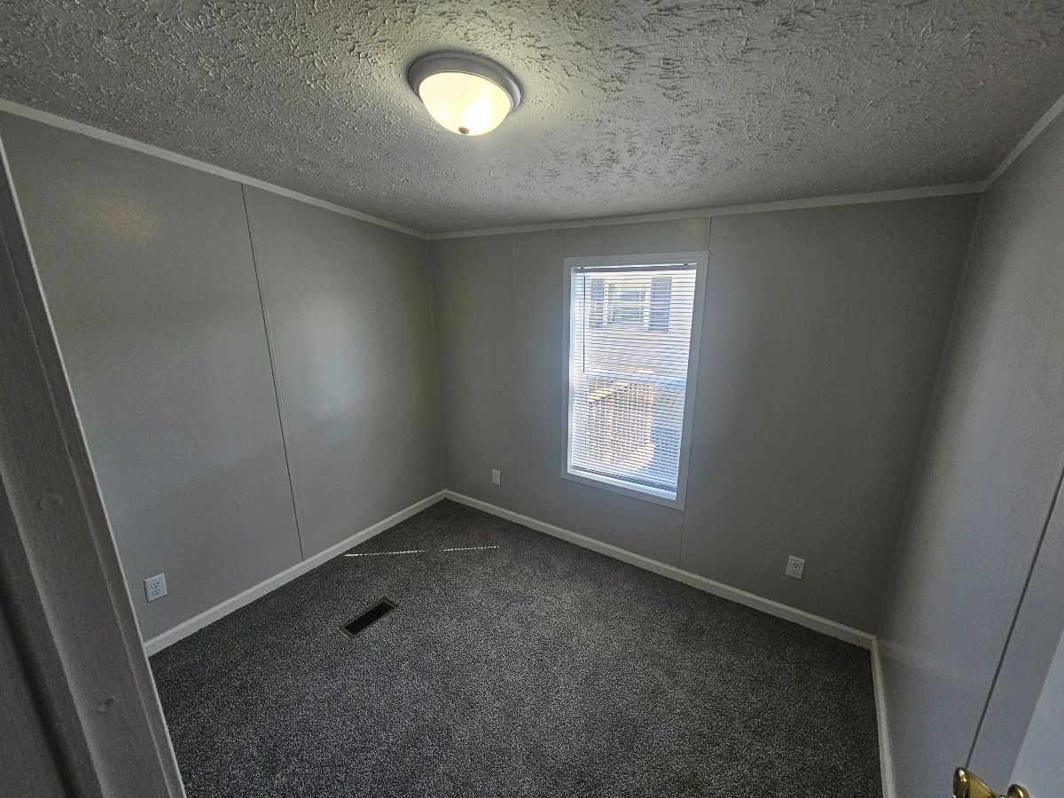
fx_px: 400
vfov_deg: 89.9
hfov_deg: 106.2
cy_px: 399
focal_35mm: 13
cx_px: 532
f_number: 2.2
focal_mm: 2.2
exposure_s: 1/120
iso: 100
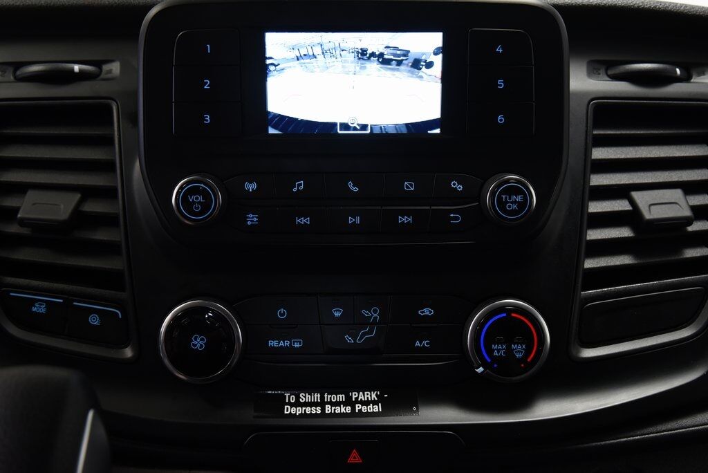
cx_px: 354
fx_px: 866
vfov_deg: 30.6
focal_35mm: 44
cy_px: 236
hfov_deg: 44.5
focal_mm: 44
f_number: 7.1
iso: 1600
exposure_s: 1/20
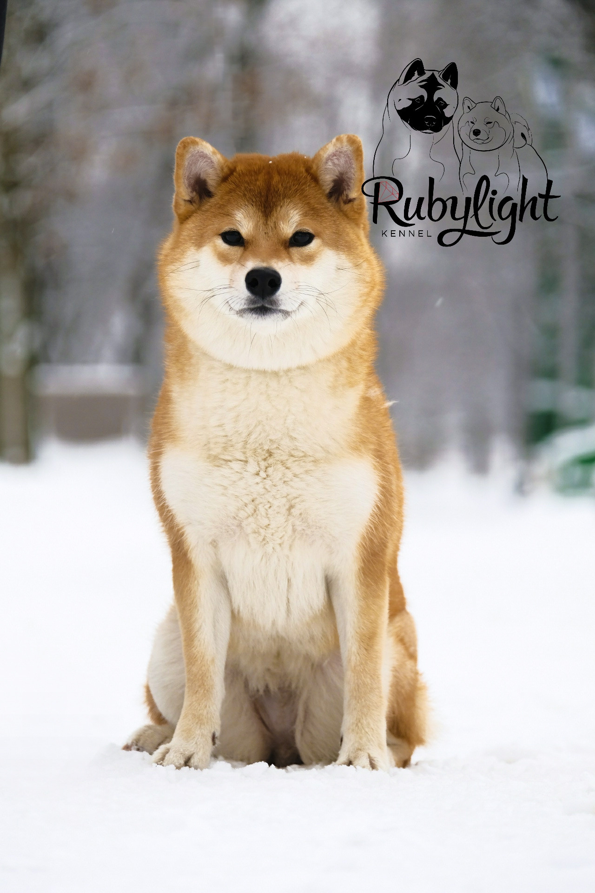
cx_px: 298
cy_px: 446
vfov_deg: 11.8
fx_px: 4313
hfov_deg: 7.9
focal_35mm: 174
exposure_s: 1/250
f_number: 4.2
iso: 800
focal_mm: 115.9
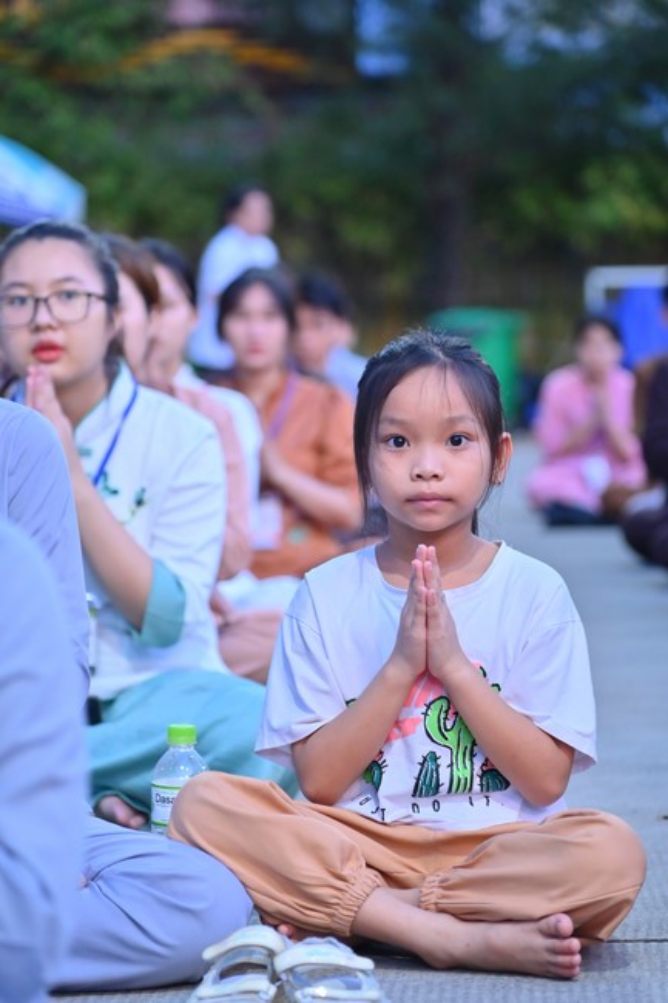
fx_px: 3342
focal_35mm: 120
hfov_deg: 11.4
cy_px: 502
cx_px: 334
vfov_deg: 17.1
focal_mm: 120
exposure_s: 1/50
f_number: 4
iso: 2000
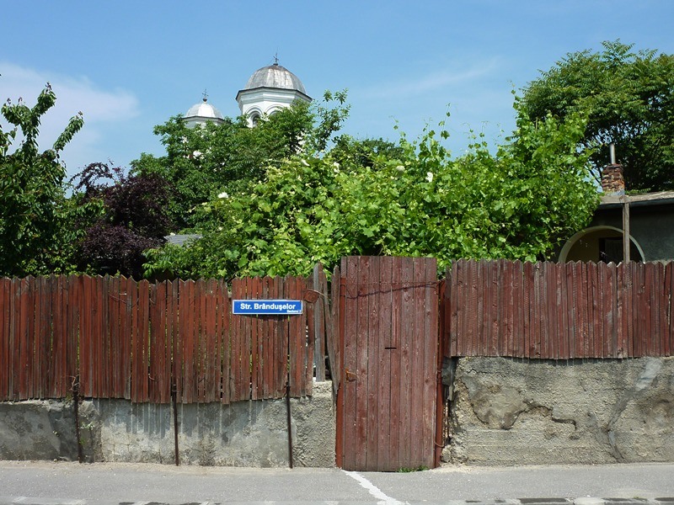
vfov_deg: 38.7
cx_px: 337
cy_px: 252
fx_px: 720
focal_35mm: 37
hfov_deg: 50.1
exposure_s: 1/500
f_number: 4.5
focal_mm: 6.1
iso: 80
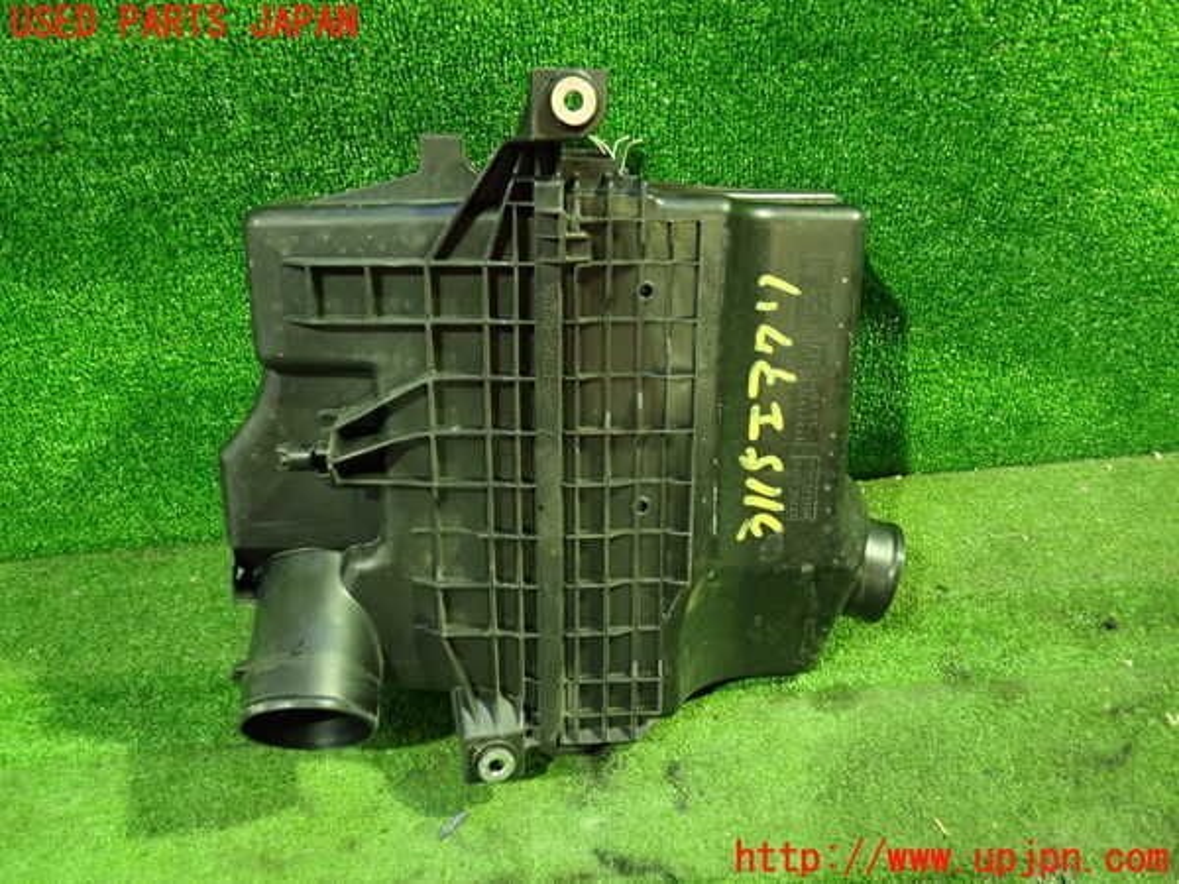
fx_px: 1022
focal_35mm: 30
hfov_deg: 60.0
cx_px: 590
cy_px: 442
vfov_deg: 46.8
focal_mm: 5.4
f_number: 2.3
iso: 800
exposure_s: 1/15
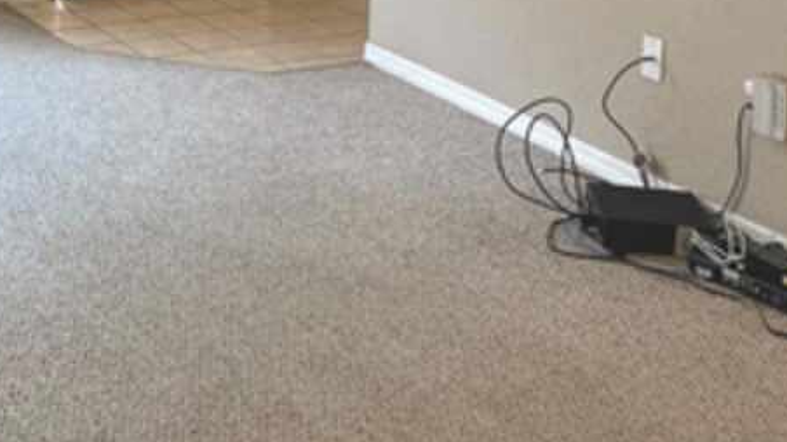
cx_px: 59
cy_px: -235
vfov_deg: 15.0
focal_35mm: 74
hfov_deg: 27.4
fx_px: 1544
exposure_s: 1/231
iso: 64
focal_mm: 6.76
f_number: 1.78
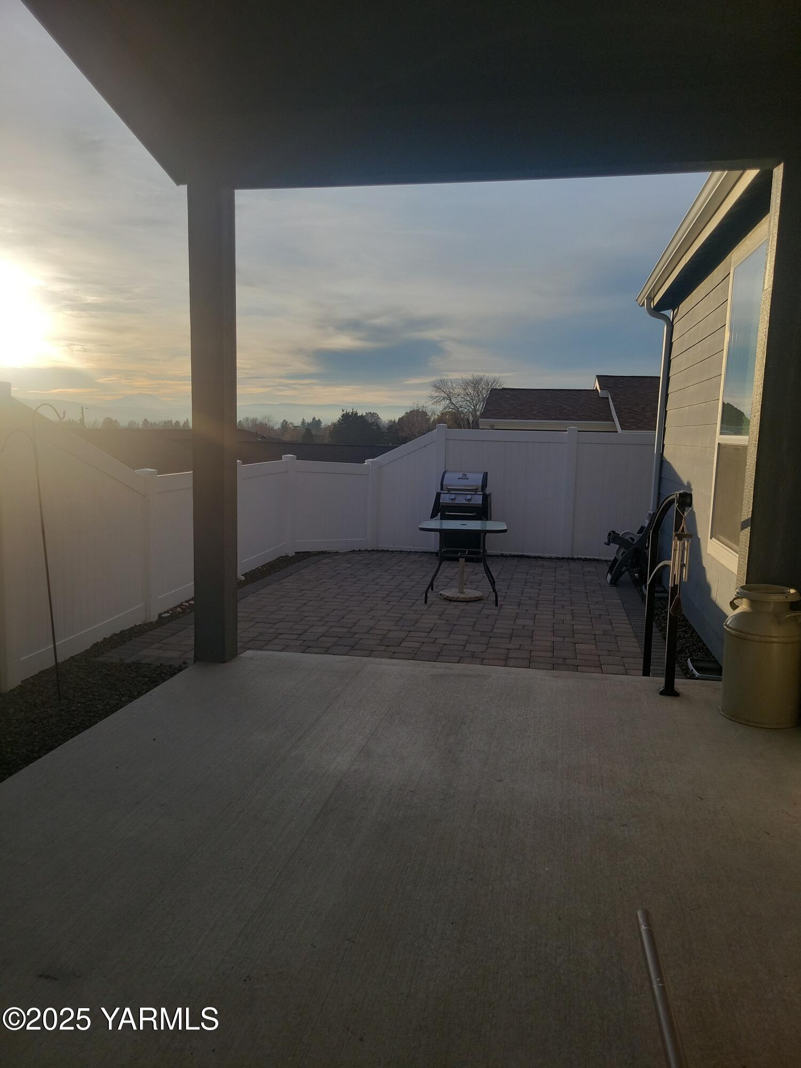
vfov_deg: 67.3
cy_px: 534
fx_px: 802
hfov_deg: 53.1
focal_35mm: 26
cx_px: 400
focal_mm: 5.4
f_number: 1.8
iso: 50
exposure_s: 1/1584
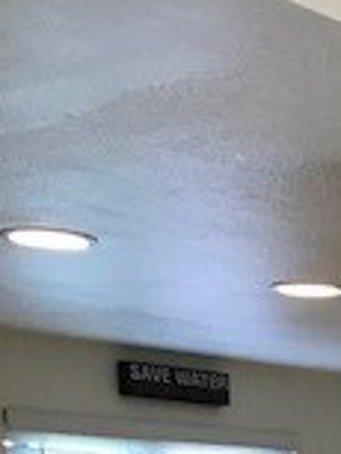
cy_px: 893
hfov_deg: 11.3
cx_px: 703
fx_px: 1535
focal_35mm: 117
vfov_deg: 14.2
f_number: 1.8
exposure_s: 1/30
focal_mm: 3.99
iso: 40
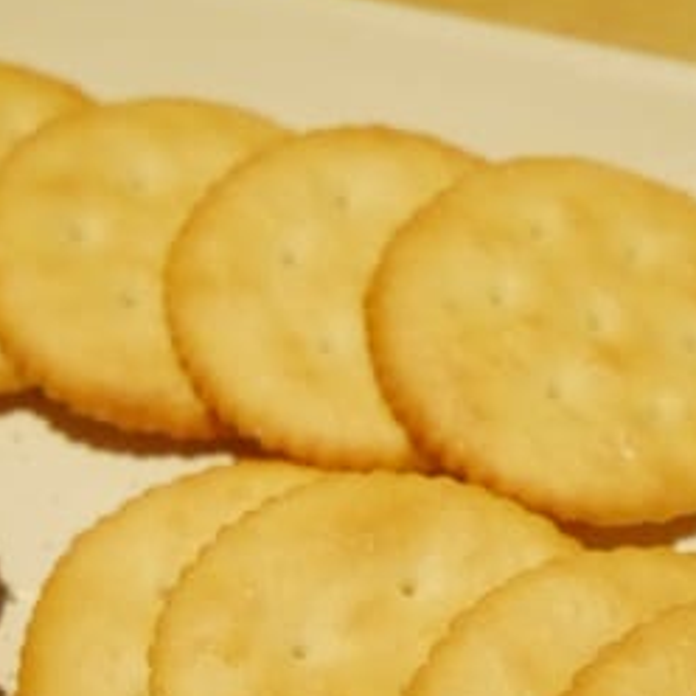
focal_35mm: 76
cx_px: 387
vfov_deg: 22.2
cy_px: 629
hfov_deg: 22.8
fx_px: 1729
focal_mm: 16
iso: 6400
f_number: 3.9
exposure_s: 1/60
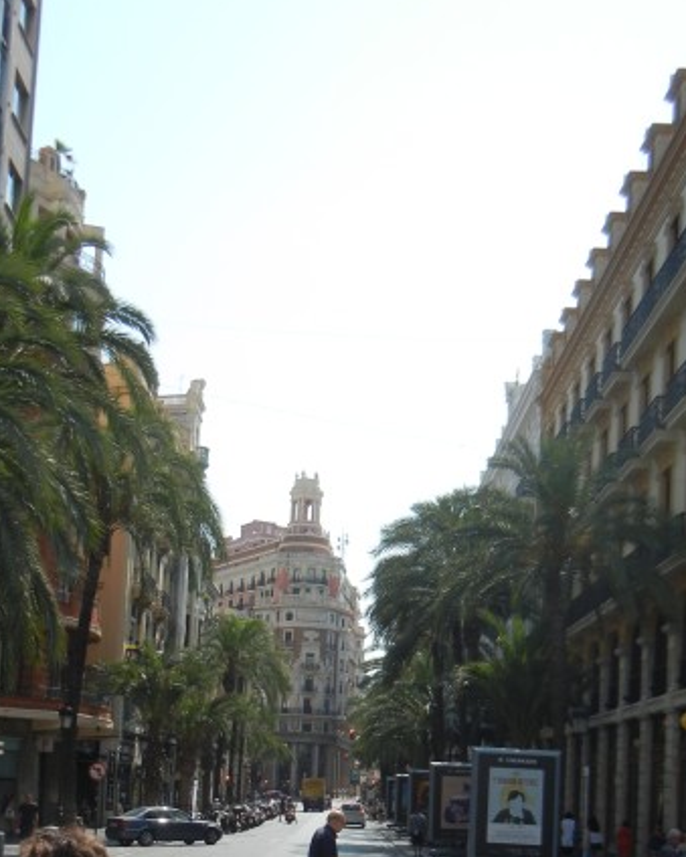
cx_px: 299
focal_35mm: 53
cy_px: 697
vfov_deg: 34.2
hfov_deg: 28.6
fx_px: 1346
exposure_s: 1/383
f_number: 7
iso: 160
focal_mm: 5.4
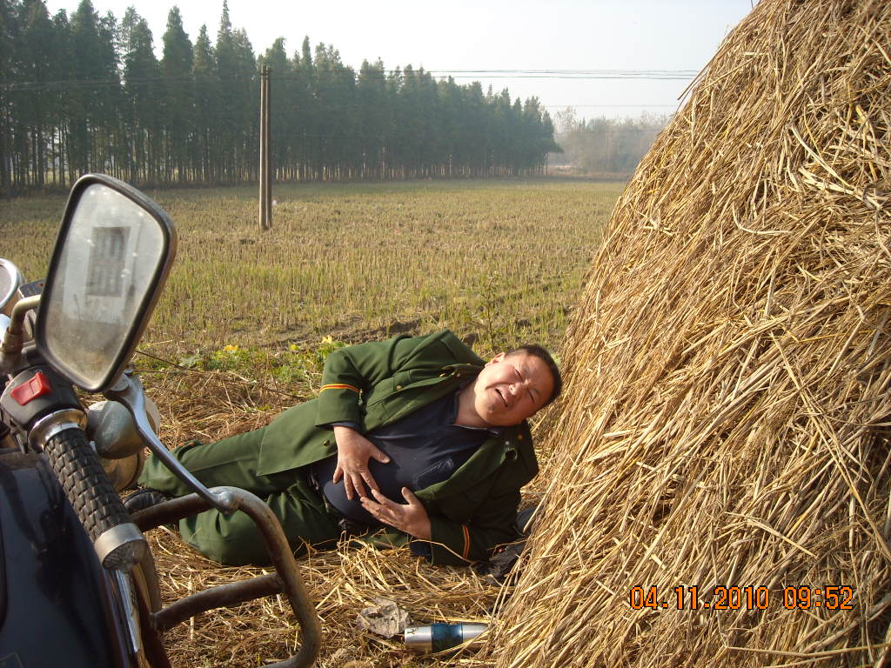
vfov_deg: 40.7
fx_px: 901
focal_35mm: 35
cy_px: 334
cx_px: 446
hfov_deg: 52.6
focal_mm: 5.7
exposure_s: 1/478
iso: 64
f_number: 2.8
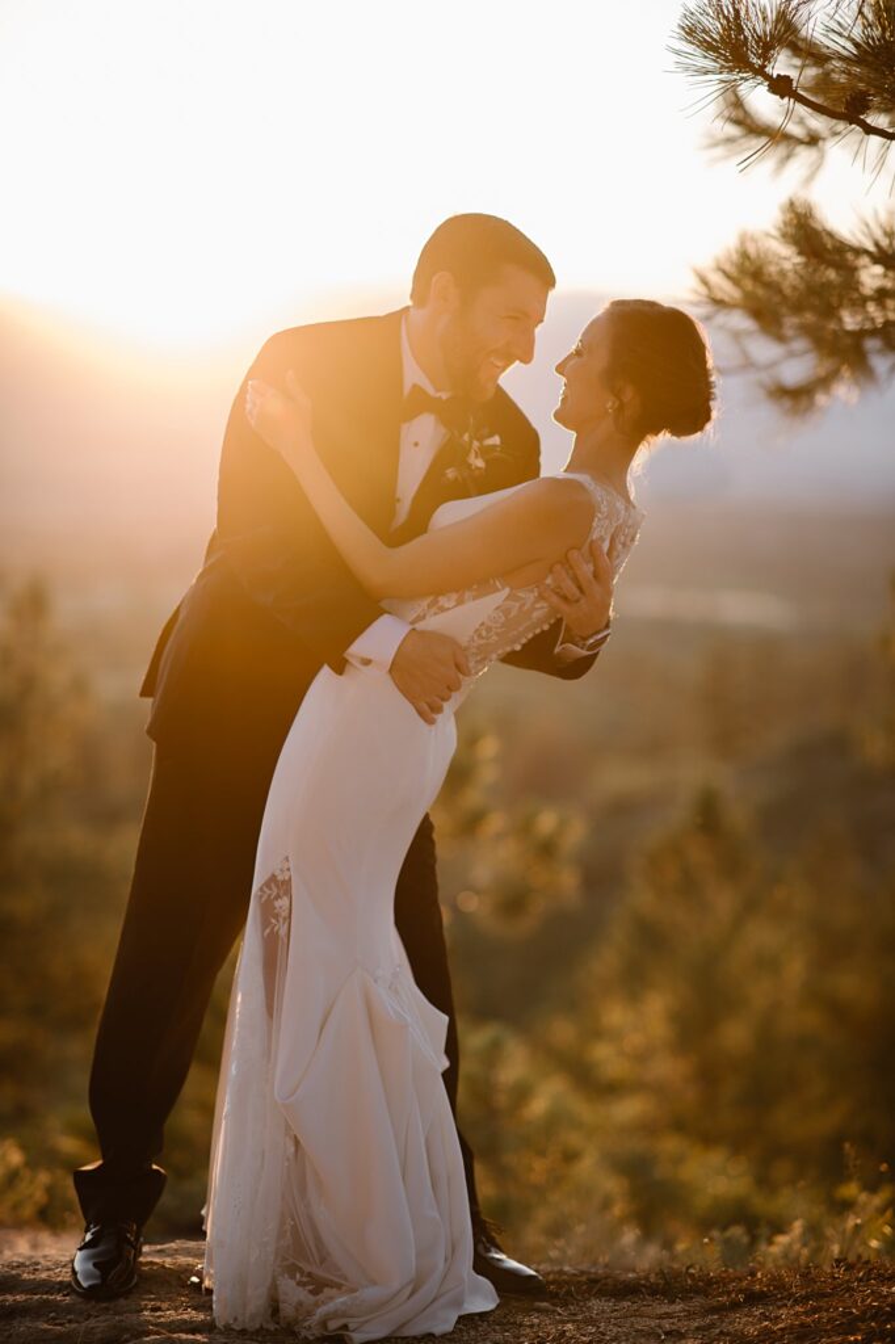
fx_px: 3172
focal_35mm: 85
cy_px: 672
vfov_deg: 23.9
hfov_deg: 16.1
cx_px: 448
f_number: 1.8
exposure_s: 1/800
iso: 200
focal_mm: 85
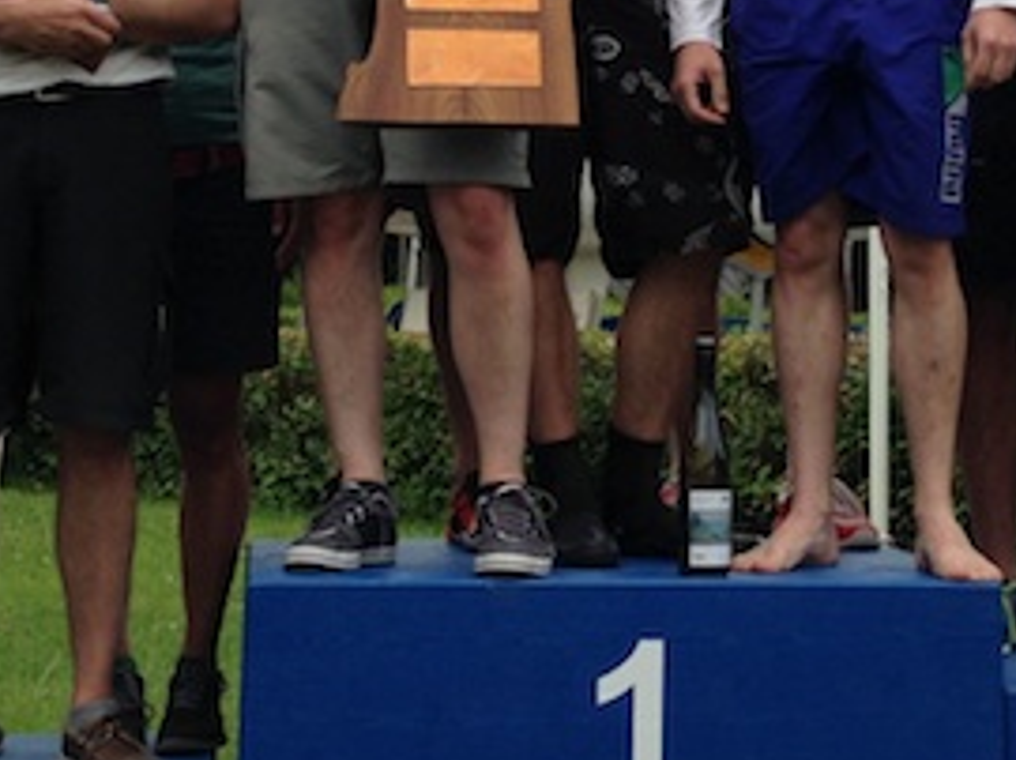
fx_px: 2727
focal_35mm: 93
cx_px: 610
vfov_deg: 15.6
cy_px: 19
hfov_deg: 21.1
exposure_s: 1/861
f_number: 2.4
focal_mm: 4.12
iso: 50
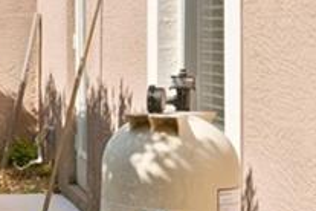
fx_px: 948
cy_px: 45
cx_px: -122
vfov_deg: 12.6
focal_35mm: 108
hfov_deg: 17.5
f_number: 9
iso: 250
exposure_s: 1/320
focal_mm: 14
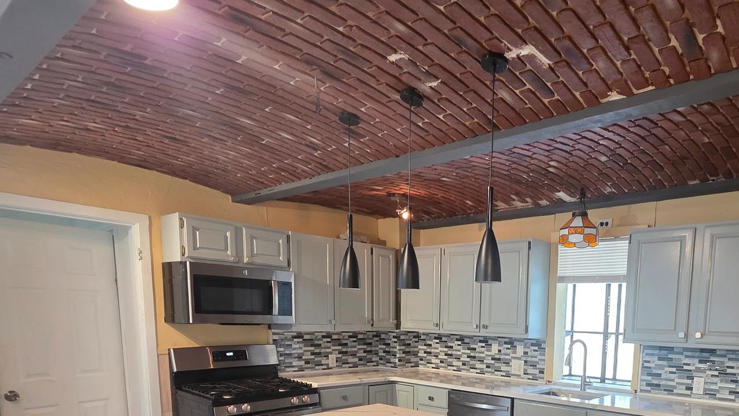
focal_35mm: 24
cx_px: 501
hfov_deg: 73.6
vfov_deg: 43.0
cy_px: 385
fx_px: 470
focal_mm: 2.2
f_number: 1.9
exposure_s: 1/60
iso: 200
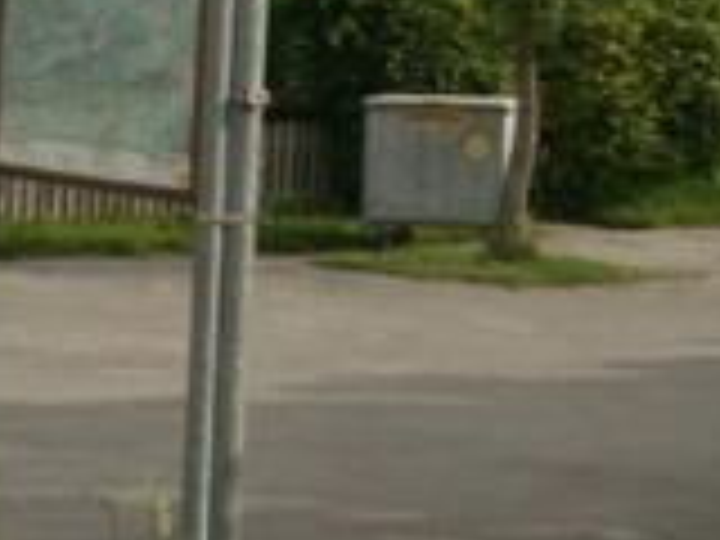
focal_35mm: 140
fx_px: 2912
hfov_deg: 14.1
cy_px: 153
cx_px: 387
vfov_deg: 10.6
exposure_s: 1/80
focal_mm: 5.86
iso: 50
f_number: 8
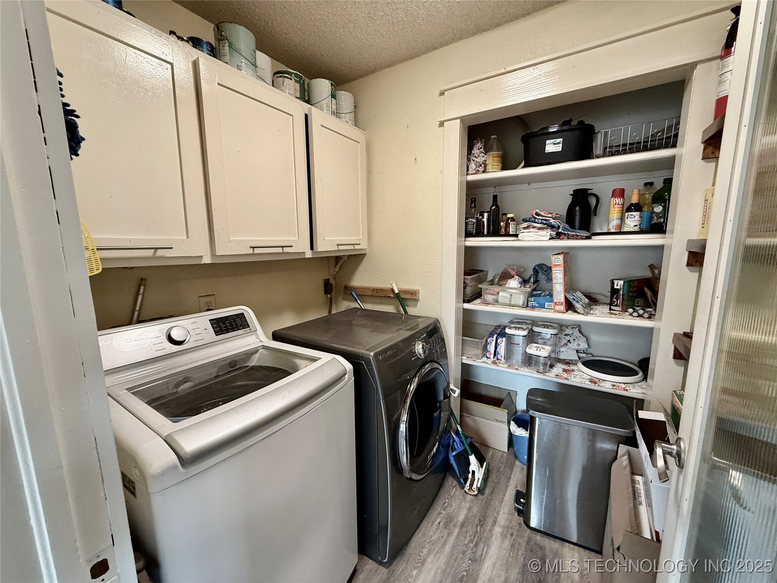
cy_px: 292
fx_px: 314
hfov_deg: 102.1
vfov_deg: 85.7
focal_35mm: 14
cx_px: 388
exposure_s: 1/60
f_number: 2.2
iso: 250
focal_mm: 2.22
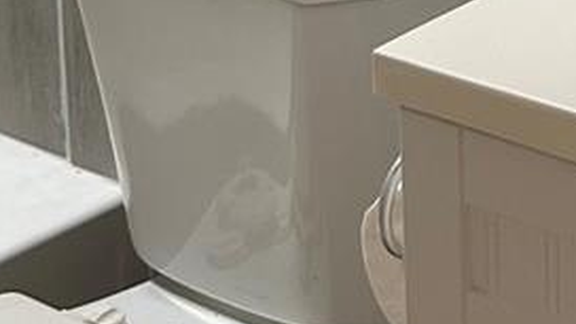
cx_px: 764
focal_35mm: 125
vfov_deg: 9.1
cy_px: -313
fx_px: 1909
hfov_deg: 16.2
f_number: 1.5
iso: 100
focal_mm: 5.7
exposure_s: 1/60
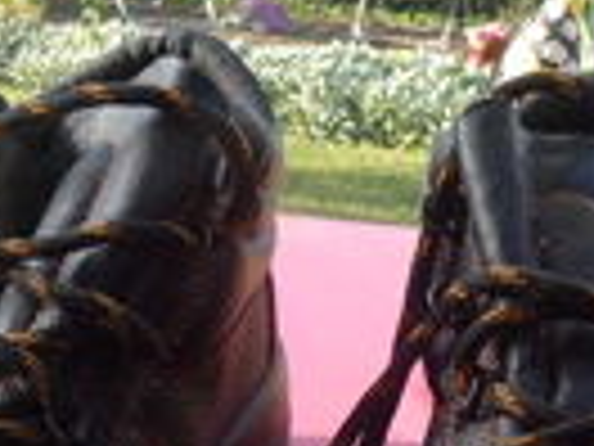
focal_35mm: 87
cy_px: 455
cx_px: 396
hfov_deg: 22.4
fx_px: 1493
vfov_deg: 16.6
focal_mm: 4.3
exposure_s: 1/85
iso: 80
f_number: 4.3
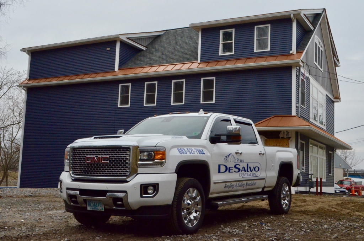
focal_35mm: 45
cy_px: 120
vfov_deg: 29.7
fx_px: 454
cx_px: 182
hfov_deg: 43.7
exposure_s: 1/1000
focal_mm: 30
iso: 2500
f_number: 16
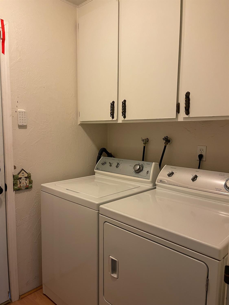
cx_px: 114
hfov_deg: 54.9
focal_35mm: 25
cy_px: 152
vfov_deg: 69.4
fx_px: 221
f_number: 1.6
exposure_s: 1/60
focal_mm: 5.1
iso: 320
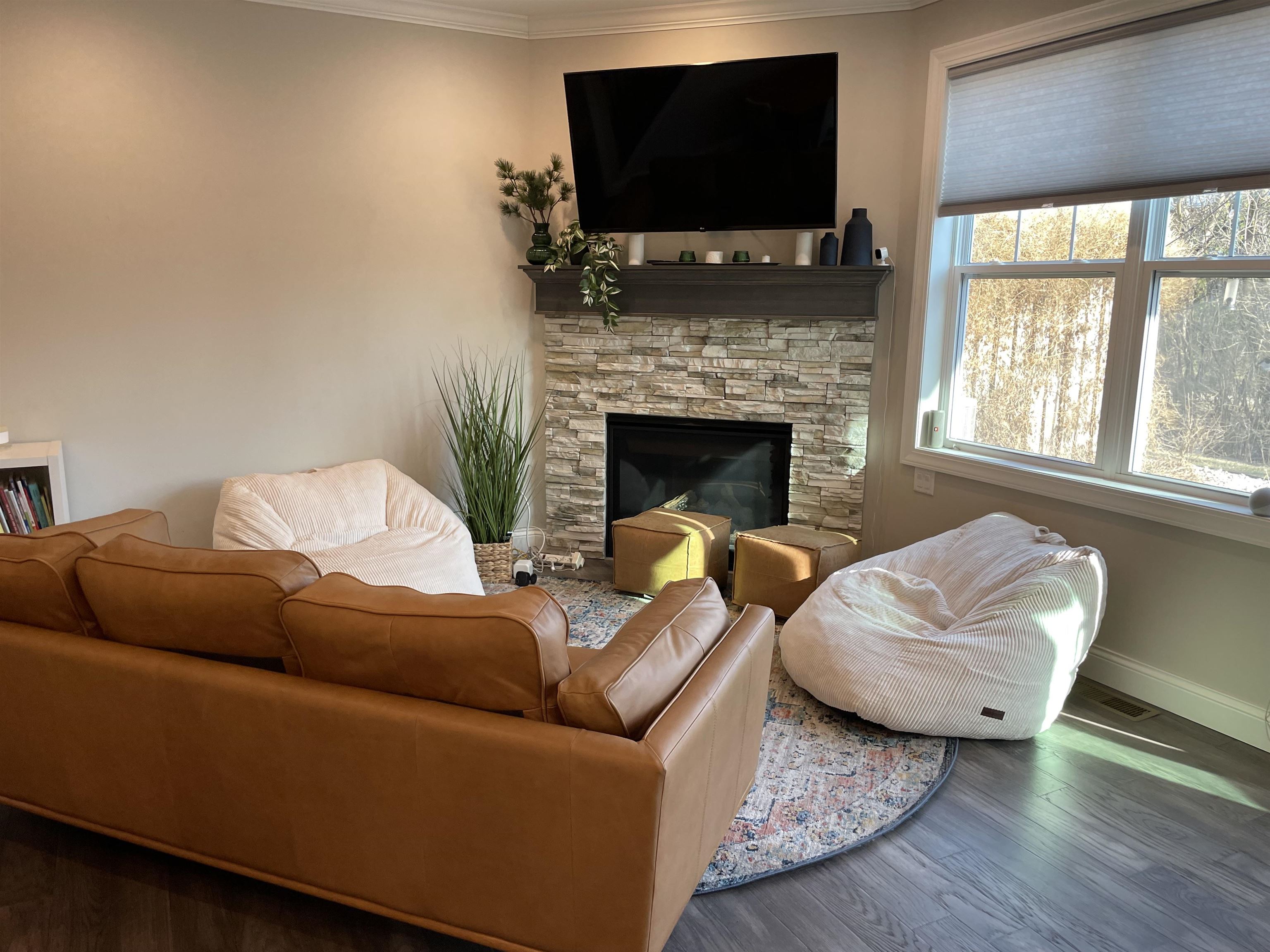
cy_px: 476
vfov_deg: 53.1
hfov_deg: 67.3
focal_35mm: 26
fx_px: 954
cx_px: 635
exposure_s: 1/120
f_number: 1.6
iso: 80
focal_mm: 4.2
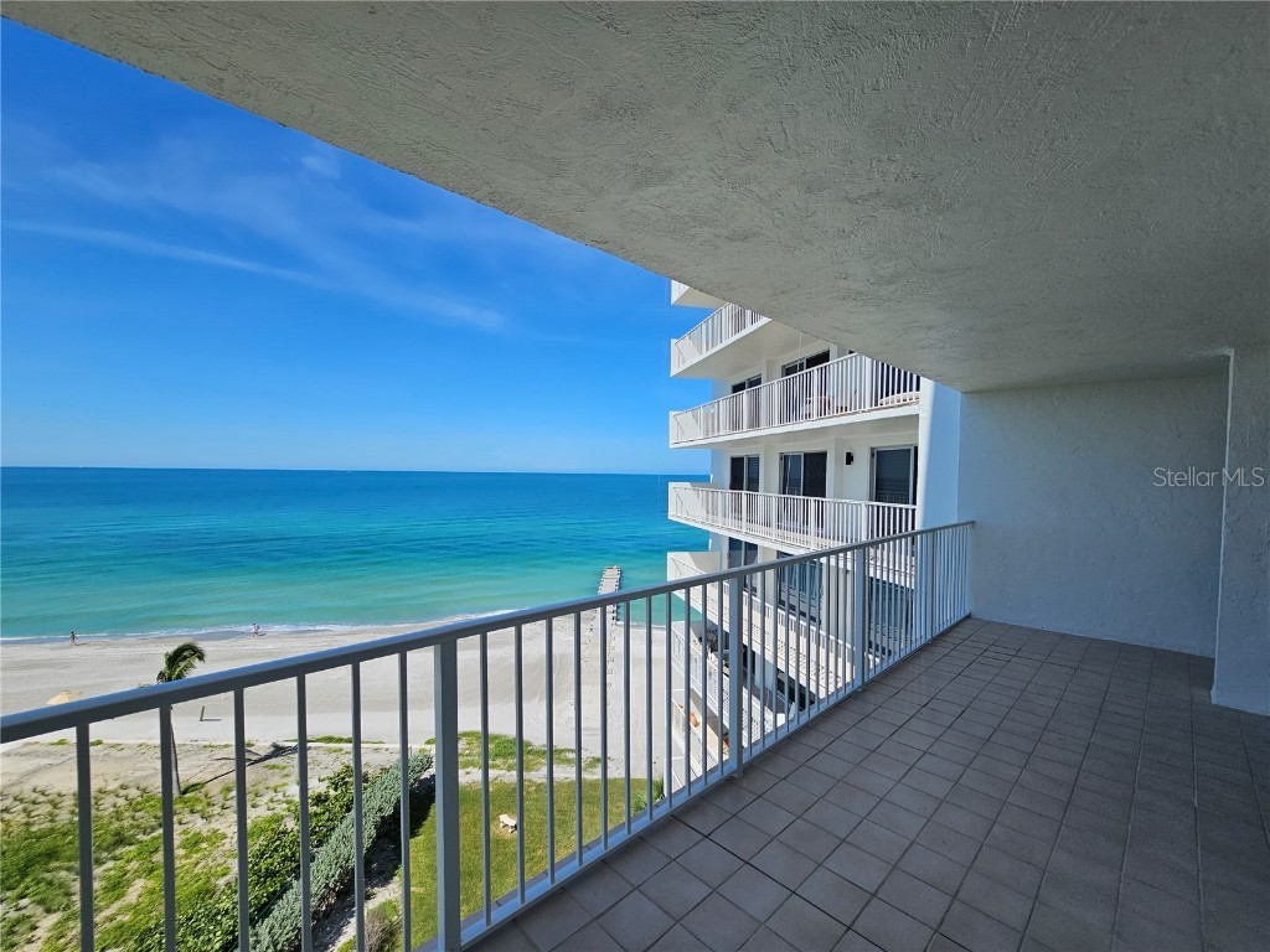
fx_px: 477
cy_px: 476
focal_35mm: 13
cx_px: 635
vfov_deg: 89.9
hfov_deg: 106.2
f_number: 2.2
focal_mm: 2.2
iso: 50
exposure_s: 1/3211
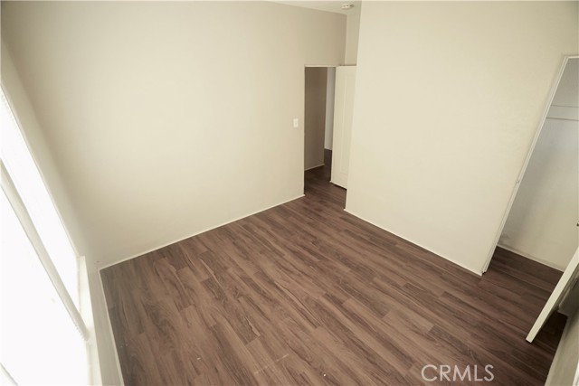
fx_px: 257
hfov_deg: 96.7
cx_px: 290
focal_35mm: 16
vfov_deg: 73.8
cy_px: 193
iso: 640
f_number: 4
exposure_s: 1/60
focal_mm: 16
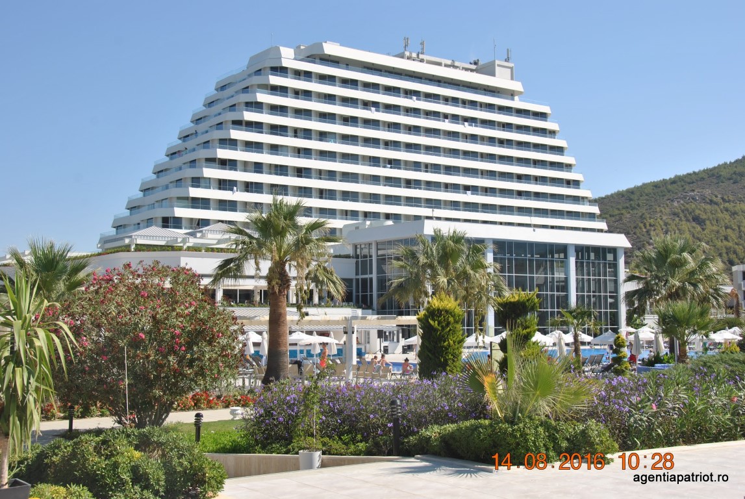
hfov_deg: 44.9
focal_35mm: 44
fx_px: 901
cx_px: 372
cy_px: 250
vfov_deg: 30.9
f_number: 8
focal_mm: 29
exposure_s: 1/250
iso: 100
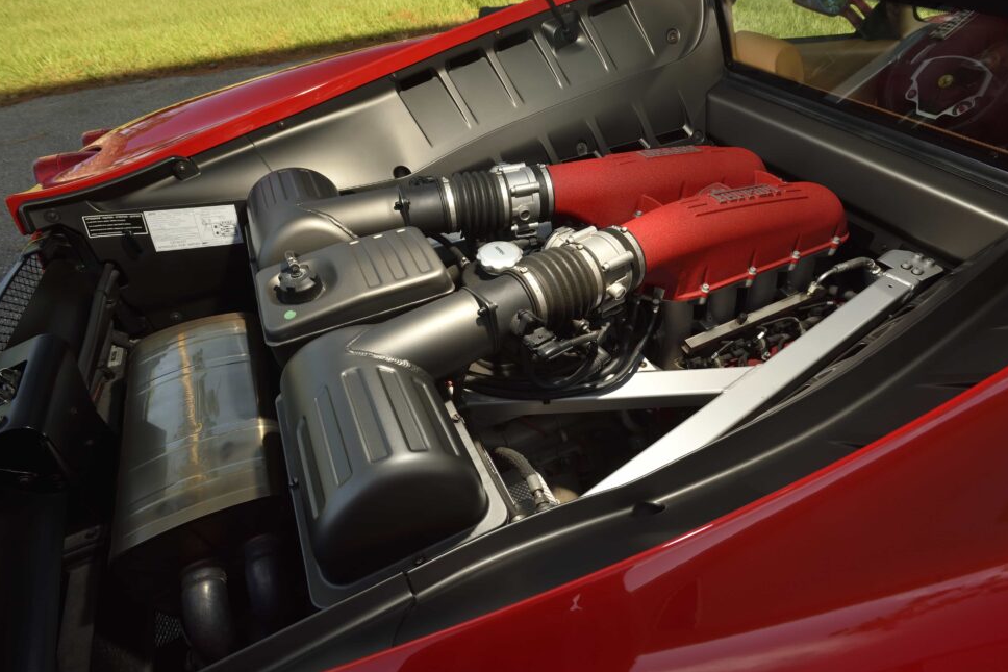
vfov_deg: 67.4
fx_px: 504
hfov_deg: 90.0
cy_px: 329
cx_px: 511
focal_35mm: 18
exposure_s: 1/200
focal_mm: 17
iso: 400
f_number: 14
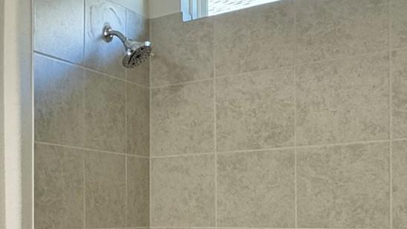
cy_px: 214
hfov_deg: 33.5
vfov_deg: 20.6
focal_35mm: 57
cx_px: 0
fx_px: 615
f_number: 2.2
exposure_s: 1/120
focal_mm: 2.22
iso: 250
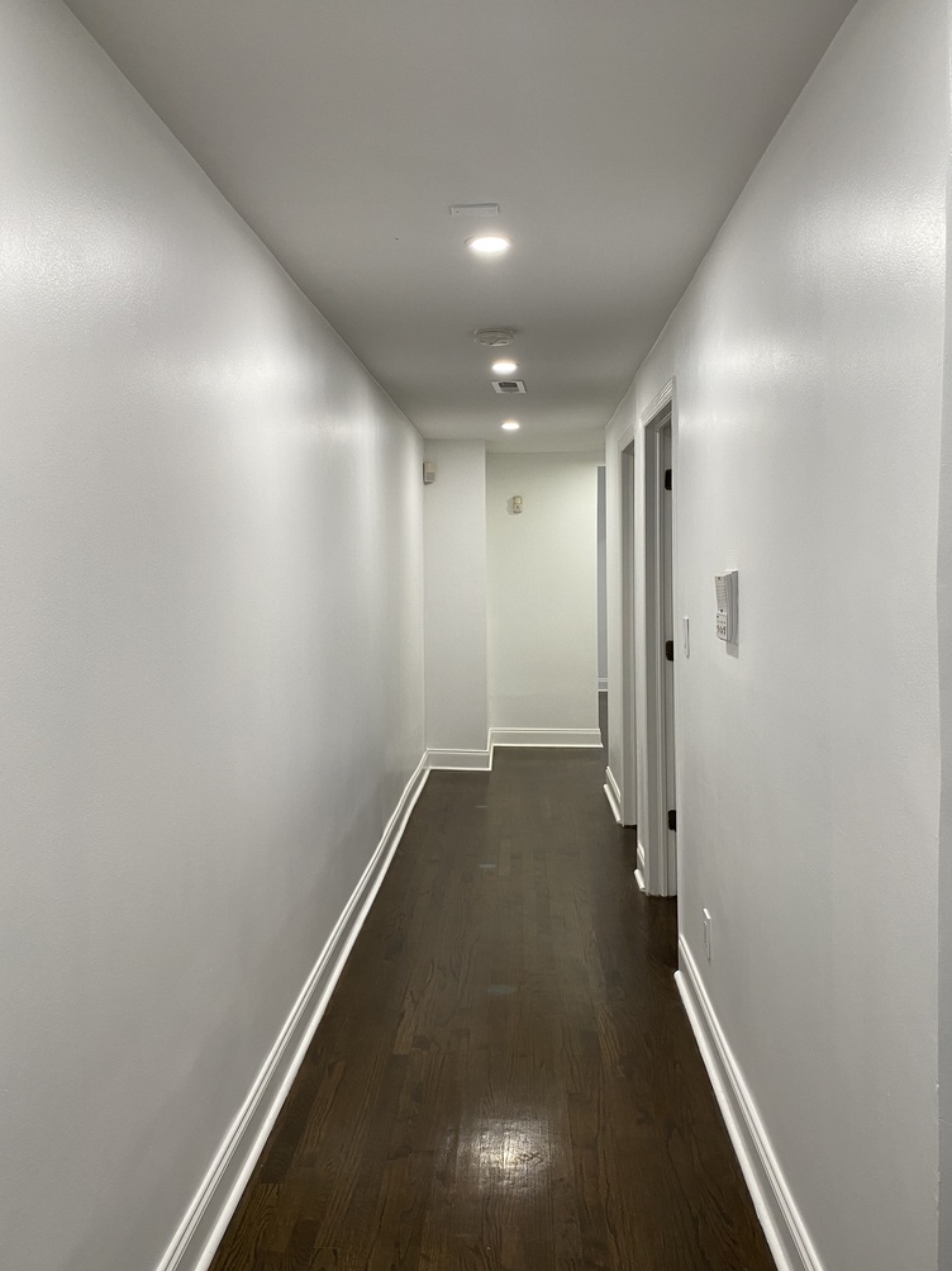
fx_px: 1027
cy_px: 613
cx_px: 510
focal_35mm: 28
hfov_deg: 49.7
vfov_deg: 63.4
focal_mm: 4.25
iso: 100
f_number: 1.8
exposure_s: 1/60
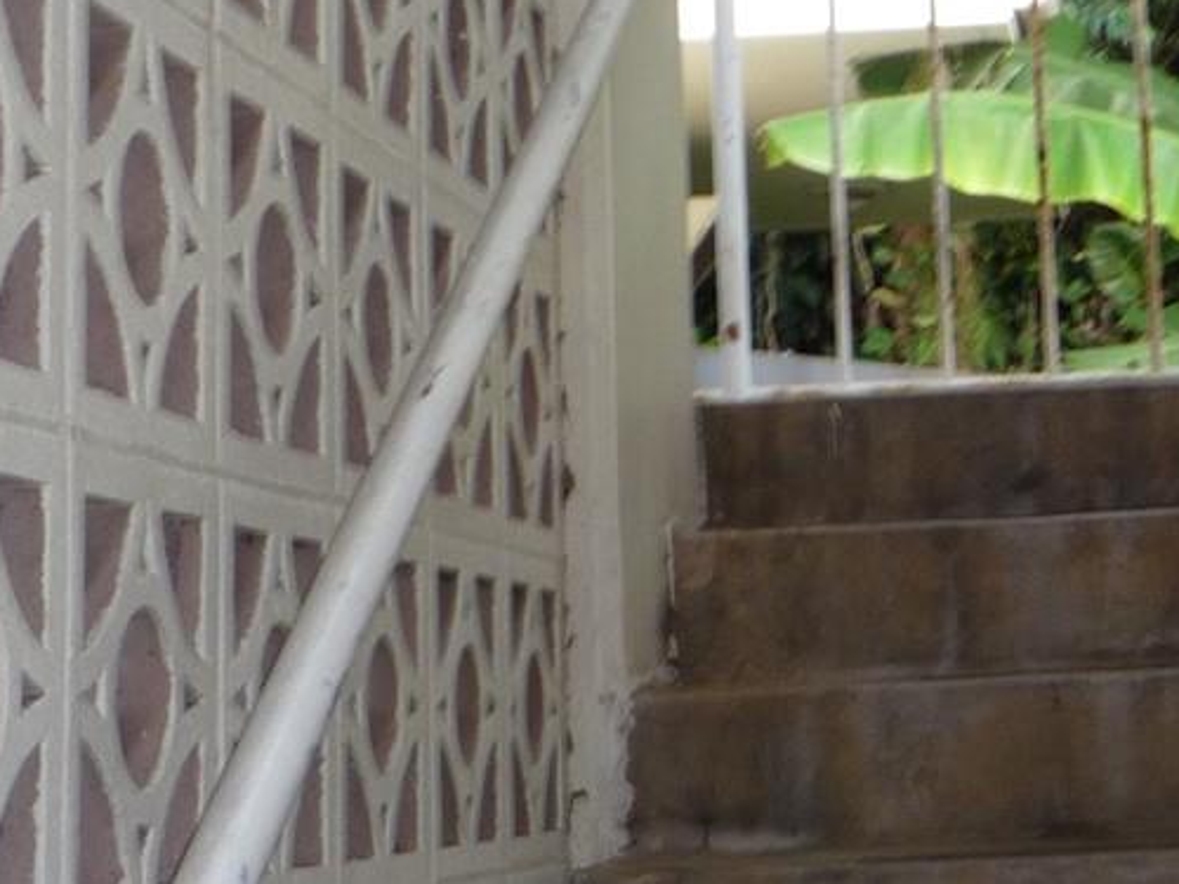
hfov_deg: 20.1
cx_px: 995
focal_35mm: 96
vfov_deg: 15.3
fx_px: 3270
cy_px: 158
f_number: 3.3
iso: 100
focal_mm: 5.2
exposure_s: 1/30
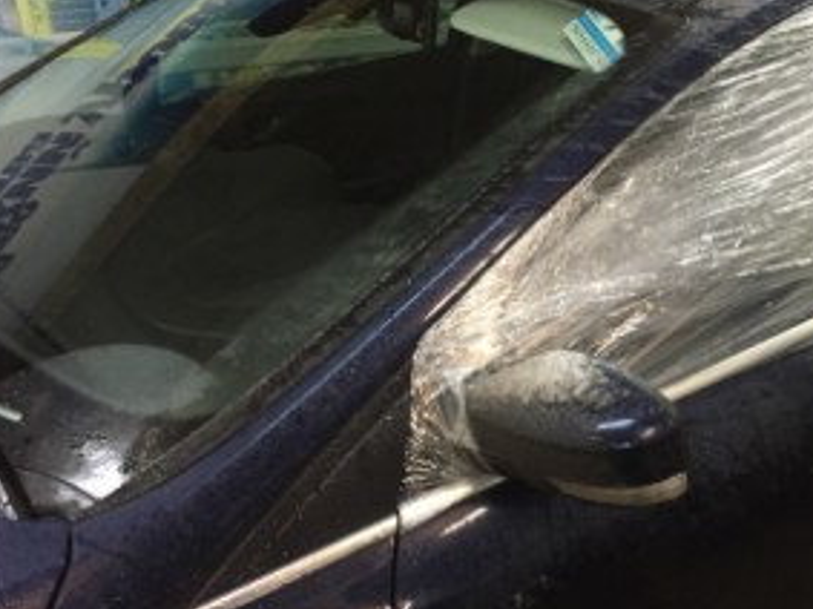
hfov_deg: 44.9
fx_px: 963
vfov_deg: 35.1
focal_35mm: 41
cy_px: 310
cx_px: 557
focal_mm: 4.15
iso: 250
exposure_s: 1/25
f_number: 2.2
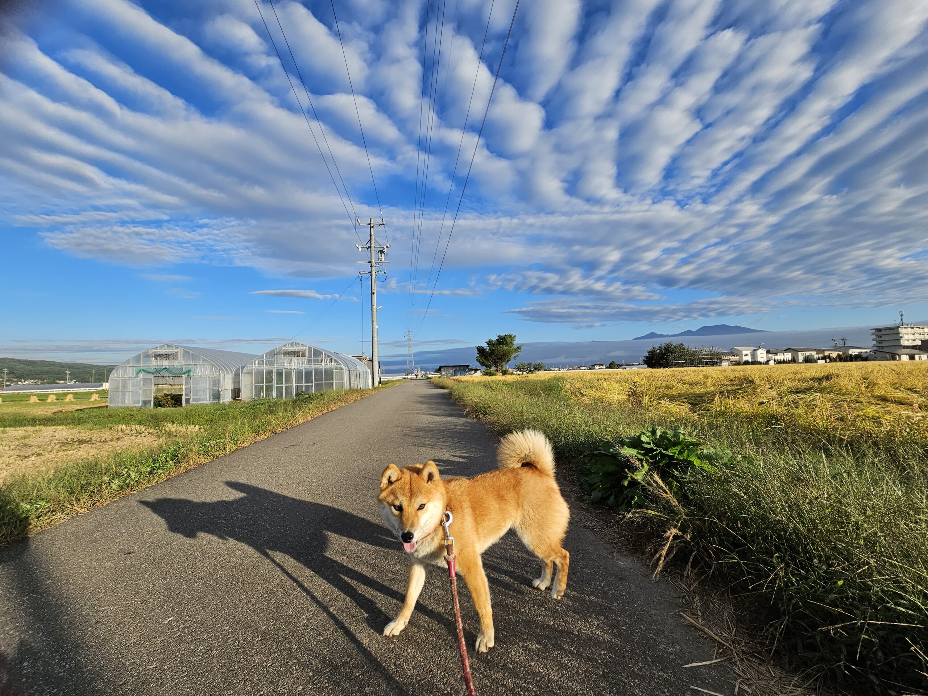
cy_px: 348
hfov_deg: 106.2
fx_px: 349
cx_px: 464
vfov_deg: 89.9
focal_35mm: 13
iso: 50
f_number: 2.2
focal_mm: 2.2
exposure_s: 1/1804
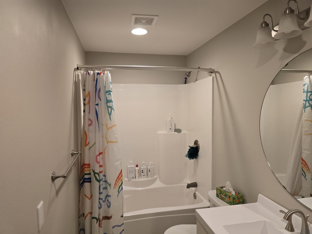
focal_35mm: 23
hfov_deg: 73.9
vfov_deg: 58.9
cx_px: 156
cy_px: 117
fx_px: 207
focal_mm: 6.3
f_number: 1.7
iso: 320
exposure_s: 1/120
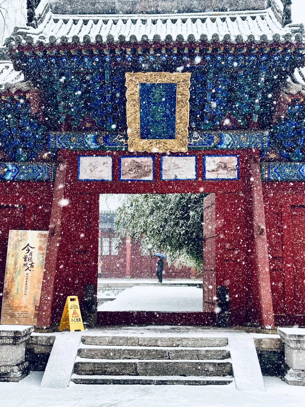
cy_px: 204
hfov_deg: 30.3
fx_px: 564
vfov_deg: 39.7
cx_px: 152
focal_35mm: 48
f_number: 1.78
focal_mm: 6.86
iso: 64
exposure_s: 1/159
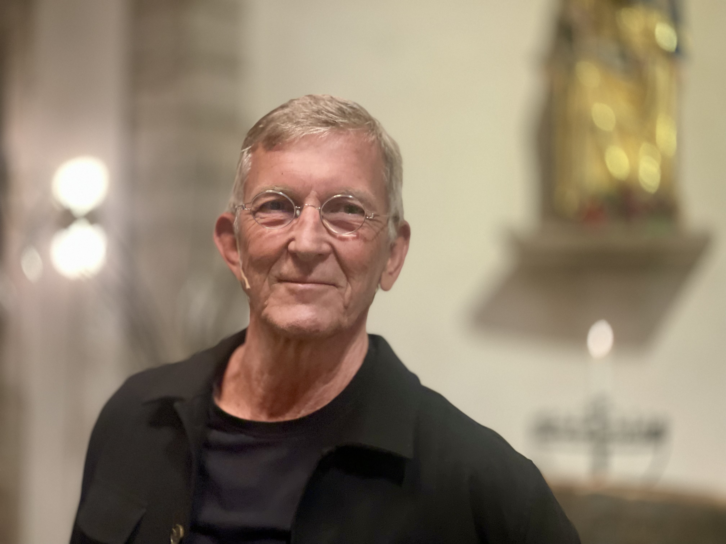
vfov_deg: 28.0
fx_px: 1091
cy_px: 272
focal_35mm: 52
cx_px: 363
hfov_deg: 36.8
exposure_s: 1/33
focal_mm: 6
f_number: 2
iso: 400
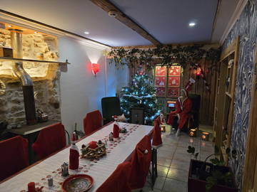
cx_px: 128
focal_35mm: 23
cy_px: 96
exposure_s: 1/100
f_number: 1.7
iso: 1250
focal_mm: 6.3
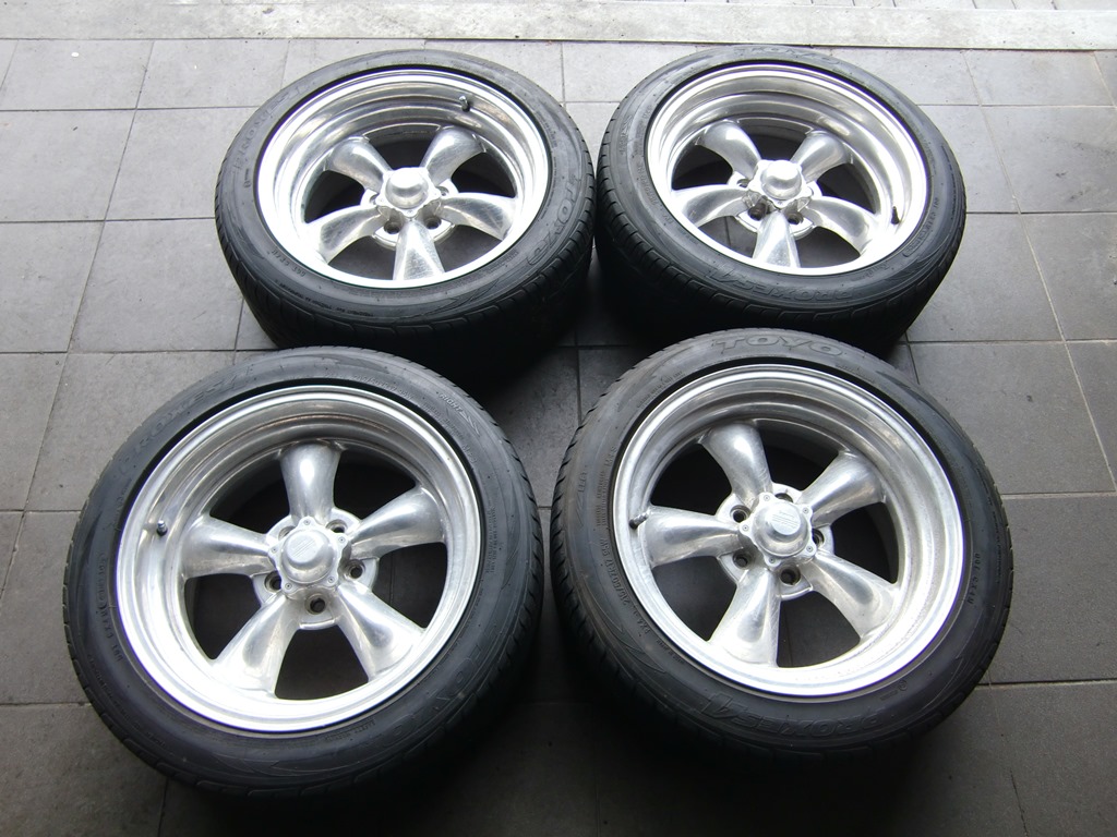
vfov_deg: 49.7
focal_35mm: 28
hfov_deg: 63.4
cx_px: 558
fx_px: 904
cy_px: 418
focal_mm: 4.9
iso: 100
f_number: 2.6
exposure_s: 1/60
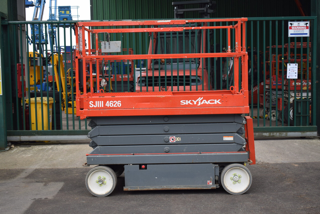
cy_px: 107
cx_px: 160
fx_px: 467
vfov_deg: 25.8
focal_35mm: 52
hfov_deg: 37.8
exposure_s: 1/100
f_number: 4.8
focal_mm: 35
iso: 400
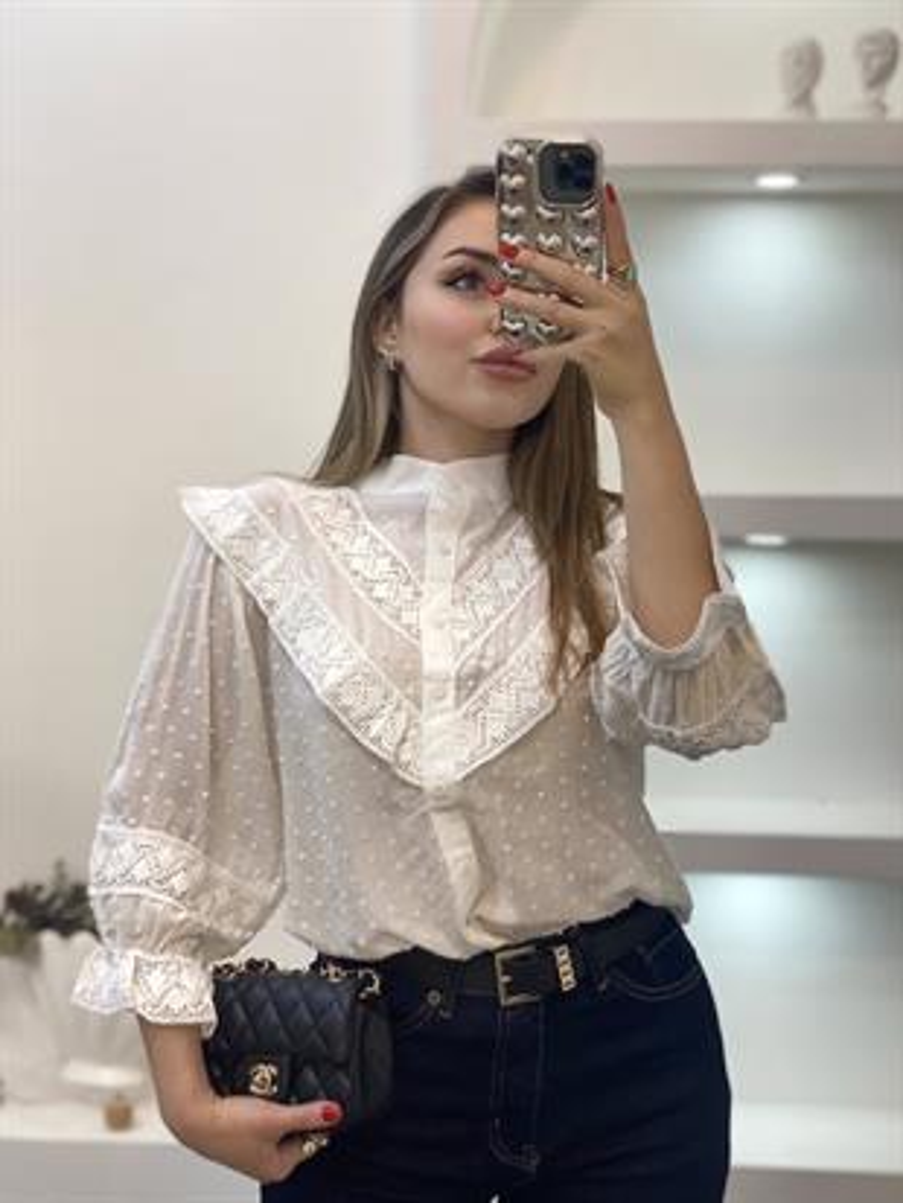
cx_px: 452
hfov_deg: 28.0
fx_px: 1808
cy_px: 602
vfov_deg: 36.8
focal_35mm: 52
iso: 80
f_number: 2
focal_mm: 6
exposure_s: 1/100
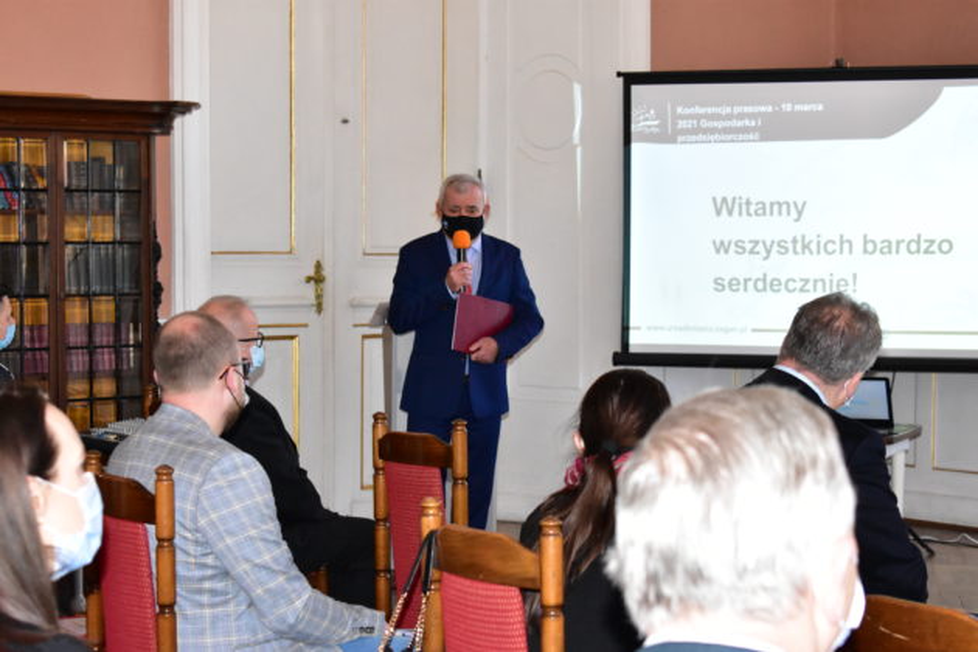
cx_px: 489
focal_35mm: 82
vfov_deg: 16.6
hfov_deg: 24.6
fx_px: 2241
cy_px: 326
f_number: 6.3
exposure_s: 1/250
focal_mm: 55
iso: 6400
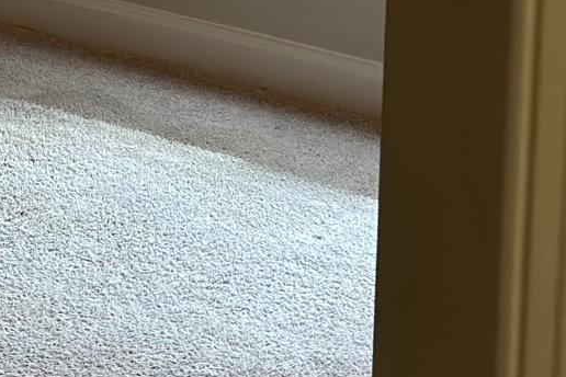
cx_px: -233
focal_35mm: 198
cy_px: -213
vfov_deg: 6.8
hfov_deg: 10.1
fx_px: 3113
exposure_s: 1/60
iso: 125
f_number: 1.78
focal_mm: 6.86
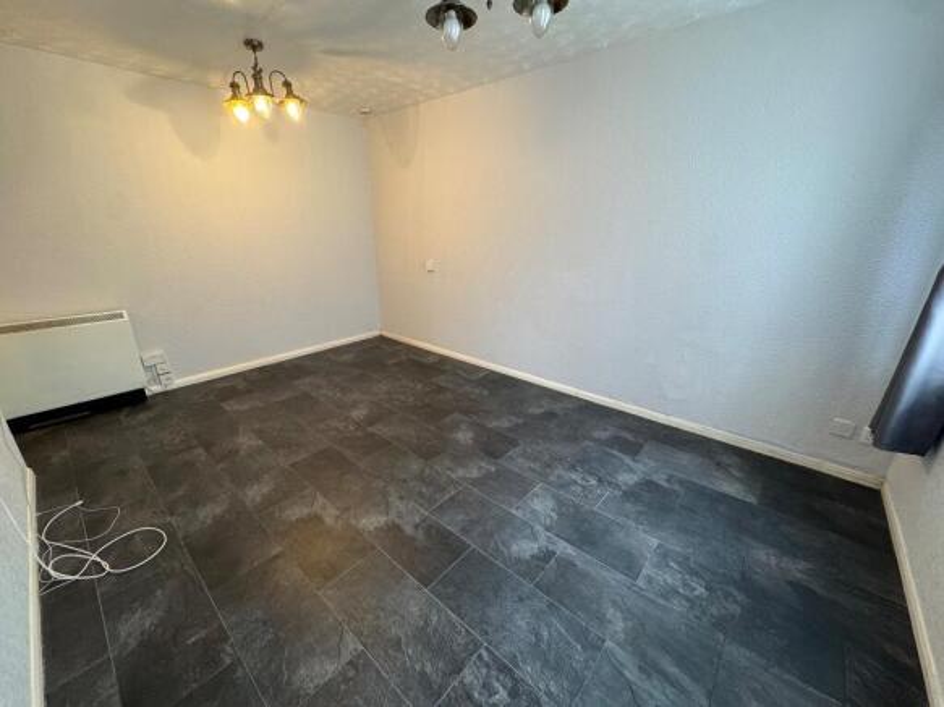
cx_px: 472
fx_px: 382
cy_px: 354
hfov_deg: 102.1
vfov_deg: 85.7
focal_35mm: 14
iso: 200
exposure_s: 1/50
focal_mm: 2.22
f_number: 2.2
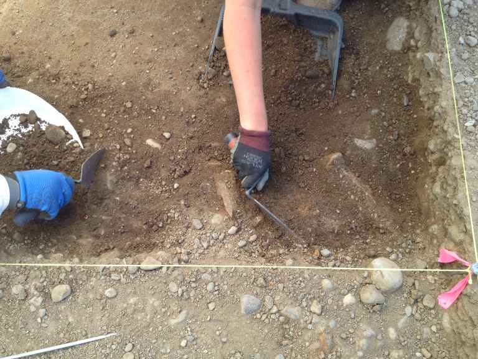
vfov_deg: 40.7
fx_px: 483
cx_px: 239
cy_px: 180
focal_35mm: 35
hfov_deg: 52.6
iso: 64
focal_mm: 4.28
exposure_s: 1/120
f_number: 2.4
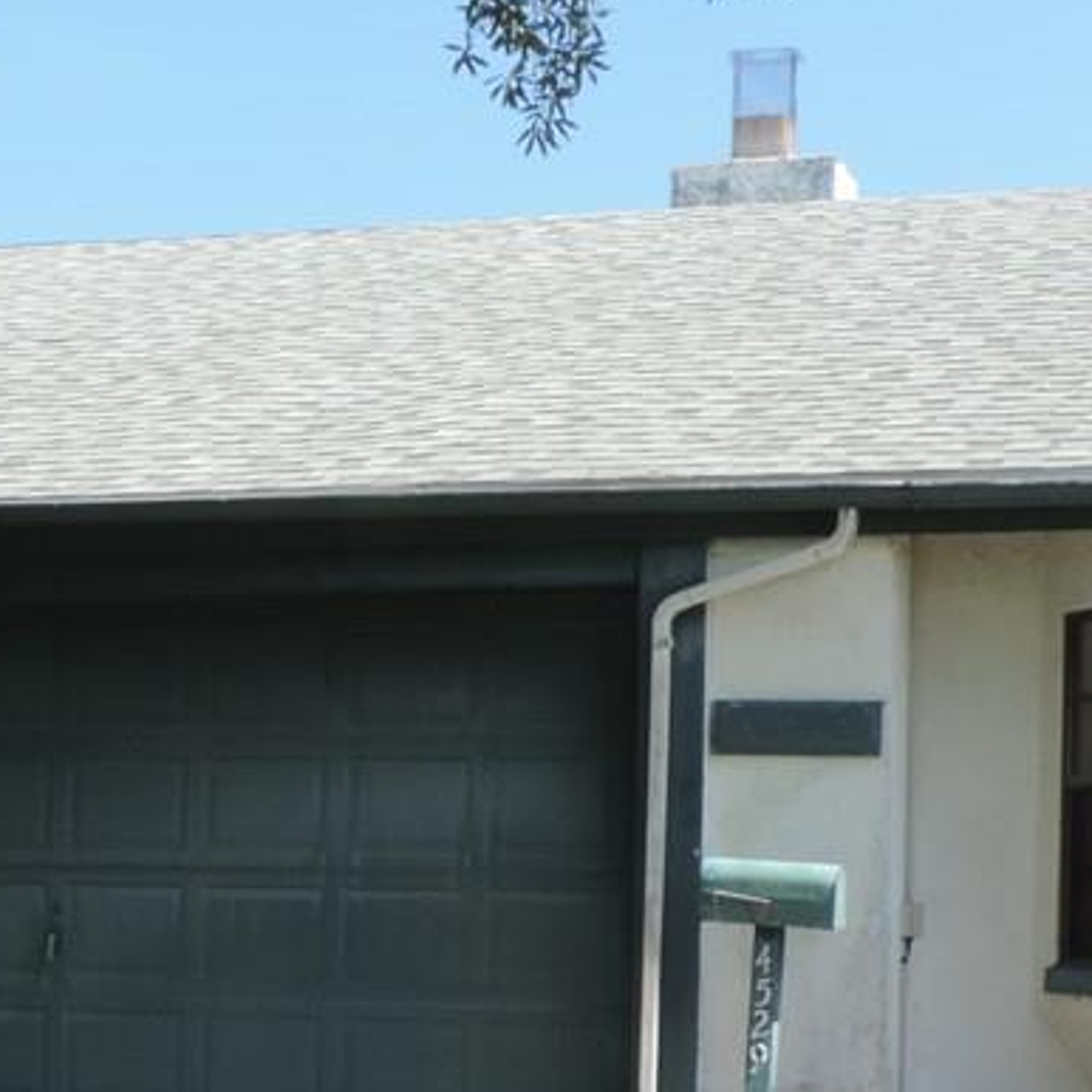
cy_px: 911
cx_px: 325
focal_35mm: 88
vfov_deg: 19.5
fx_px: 3141
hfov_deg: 19.6
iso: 80
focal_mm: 4.3
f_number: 7.4
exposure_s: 1/125
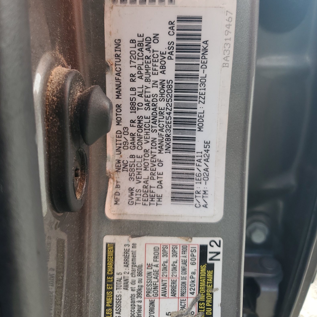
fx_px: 321
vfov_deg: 51.9
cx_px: 157
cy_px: 116
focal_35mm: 31
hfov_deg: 52.5
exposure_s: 1/122
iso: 50
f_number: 1.5
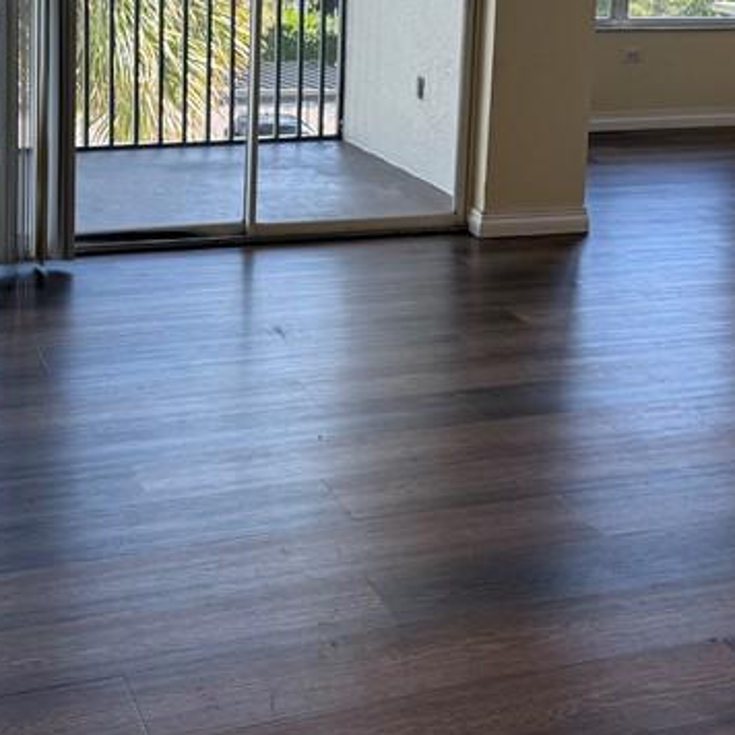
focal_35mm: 61
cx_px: 417
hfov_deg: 28.1
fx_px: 1465
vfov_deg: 27.2
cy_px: 83
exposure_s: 1/361
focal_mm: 6.76
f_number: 1.78
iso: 100
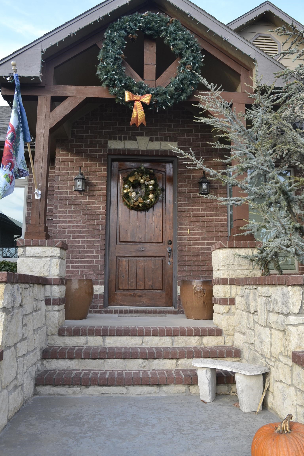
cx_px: 152
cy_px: 228
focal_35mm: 30
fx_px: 380
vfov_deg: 61.9
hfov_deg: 43.6
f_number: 8
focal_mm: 20
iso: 320
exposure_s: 1/125
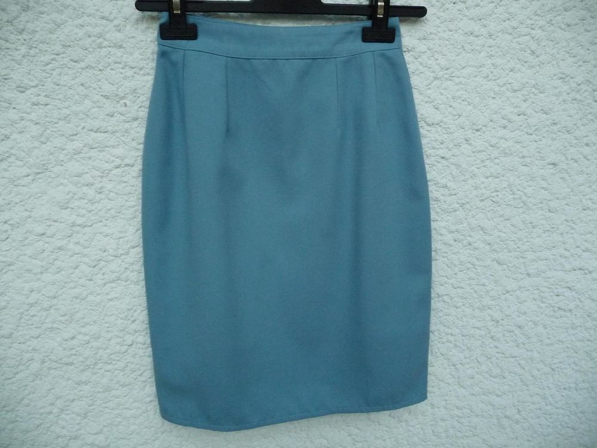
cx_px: 298
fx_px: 483
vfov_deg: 49.7
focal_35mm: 28
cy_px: 224
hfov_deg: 63.4
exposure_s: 1/30
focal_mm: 4.7
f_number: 3.3
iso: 400
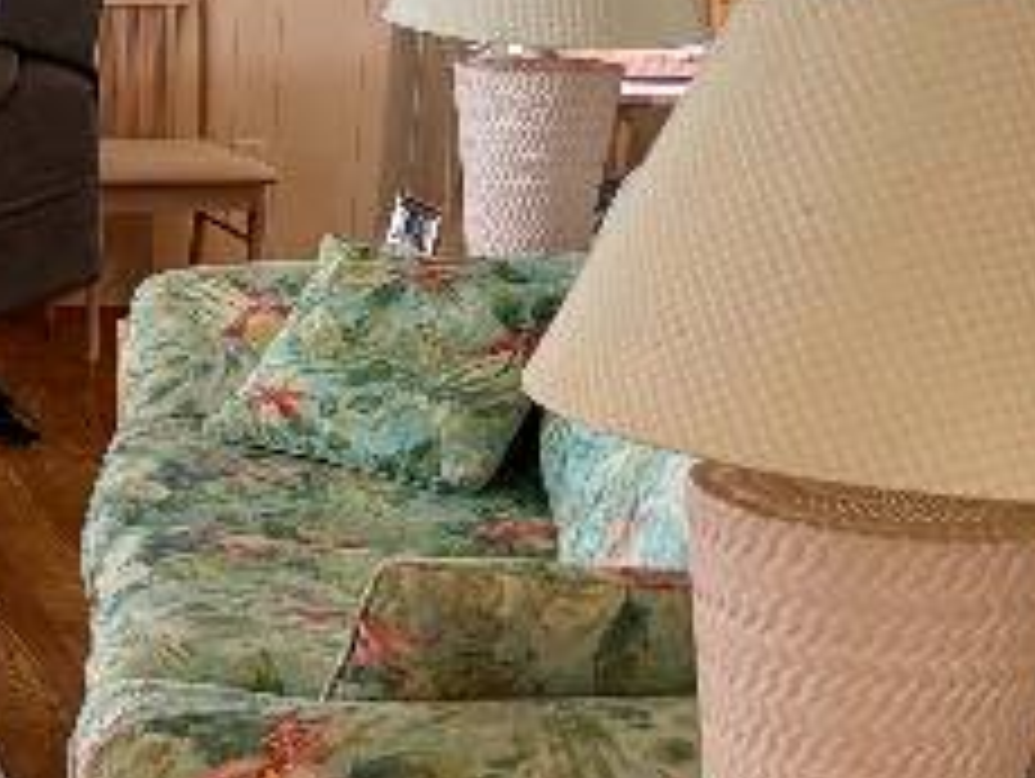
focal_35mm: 96
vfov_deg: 15.4
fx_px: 2873
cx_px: -598
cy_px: 299
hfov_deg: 17.9
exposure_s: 1/60
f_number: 1.6
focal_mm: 5.96
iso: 125
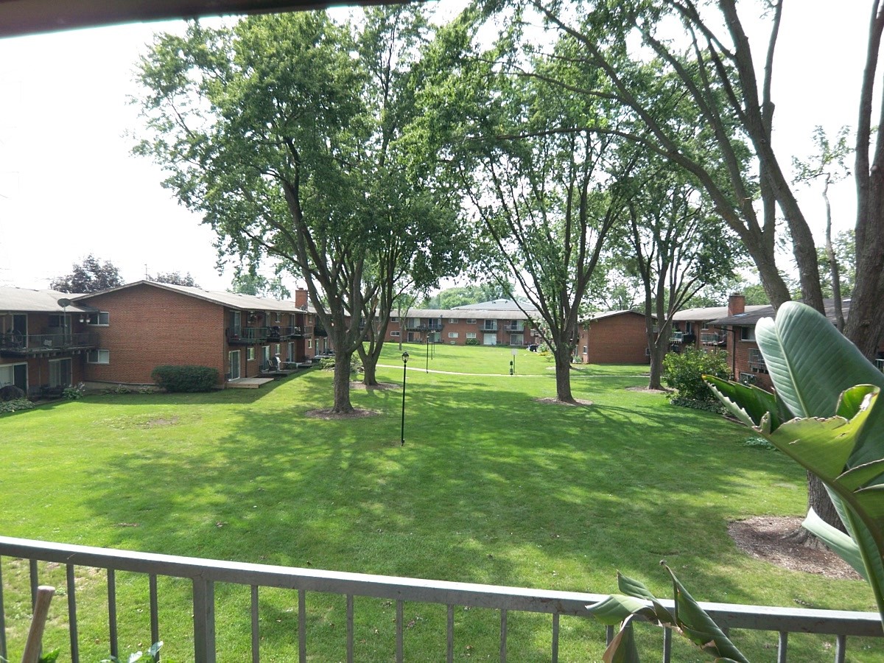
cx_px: 442
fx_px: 587
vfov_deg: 58.9
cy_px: 332
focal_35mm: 23
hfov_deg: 73.9
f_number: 2.8
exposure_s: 1/250
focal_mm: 3.8
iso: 50
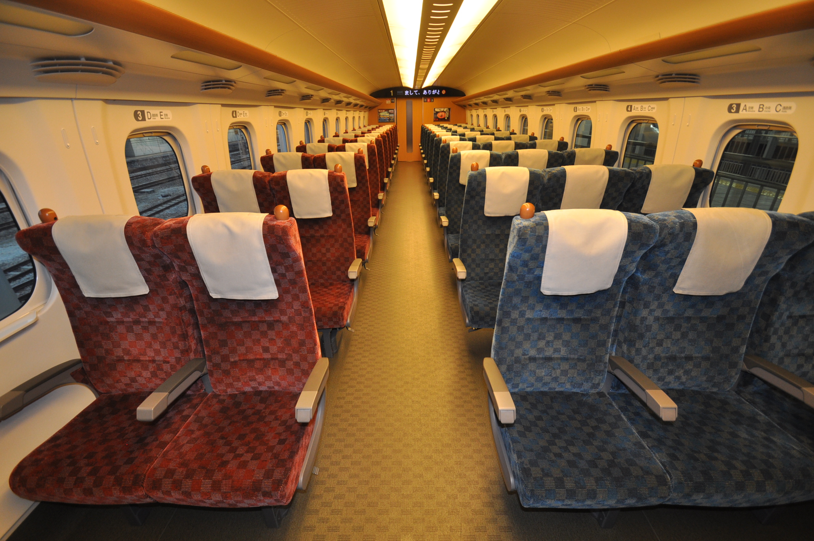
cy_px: 270
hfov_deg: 100.5
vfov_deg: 77.2
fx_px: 339
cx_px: 407
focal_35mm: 15
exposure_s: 1/60
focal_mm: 10
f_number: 4
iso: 450
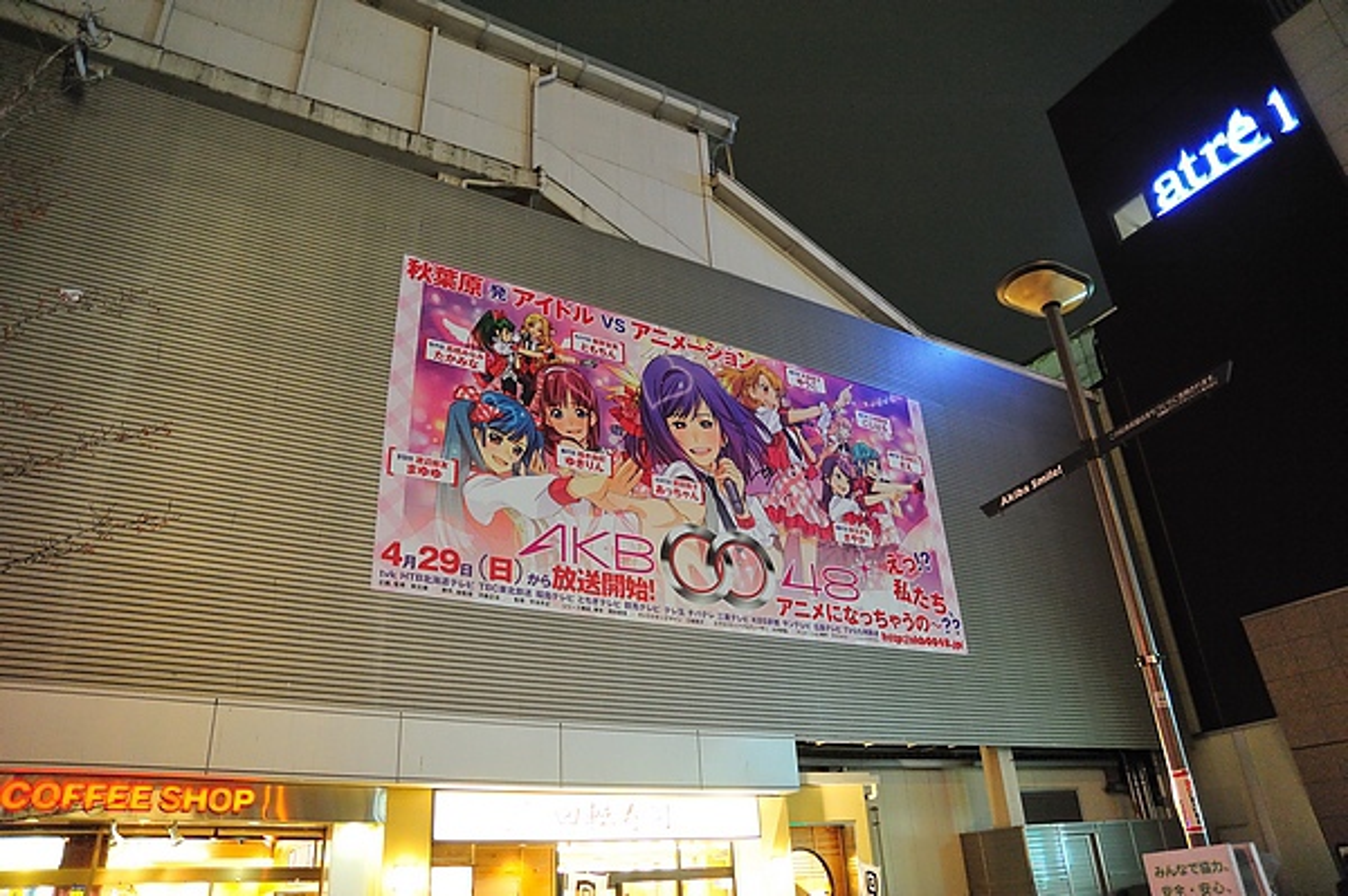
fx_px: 898
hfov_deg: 73.8
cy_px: 448
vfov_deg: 53.1
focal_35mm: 24
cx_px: 674
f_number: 3.5
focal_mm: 24
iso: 4000
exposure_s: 1/40
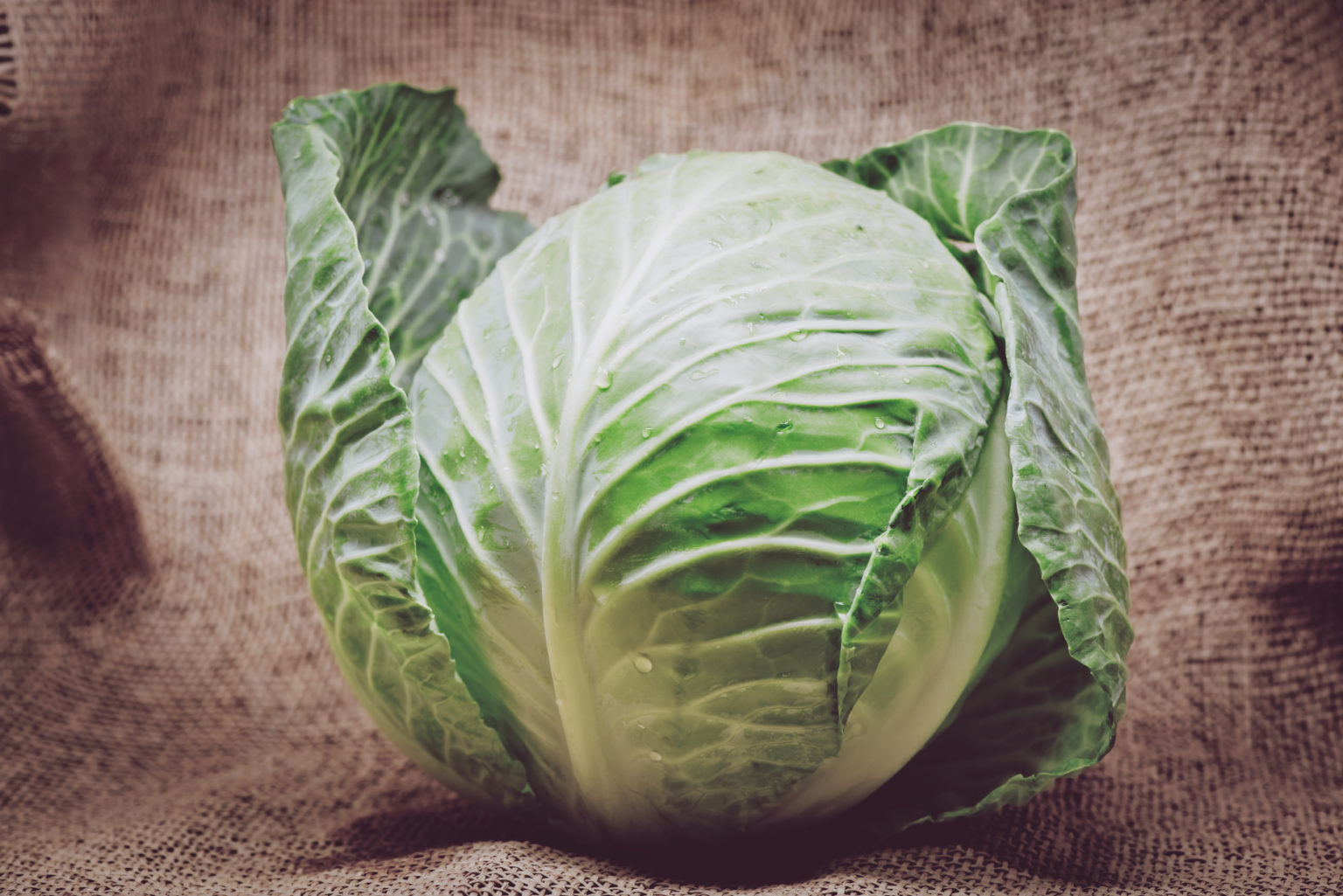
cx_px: 672
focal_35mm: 105
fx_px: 3918
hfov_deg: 19.5
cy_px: 448
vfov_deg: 13.0
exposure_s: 1/30
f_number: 9
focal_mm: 105
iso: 160
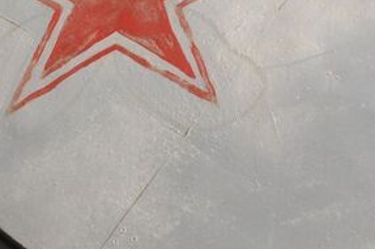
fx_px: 3477
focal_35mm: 334
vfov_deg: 4.1
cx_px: -208
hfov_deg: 6.1
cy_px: -179
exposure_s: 1/320
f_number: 8
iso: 200
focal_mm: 50
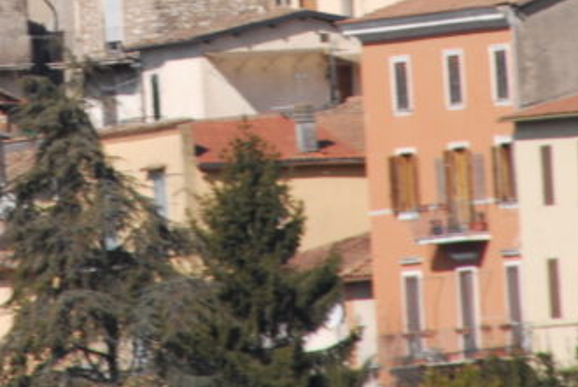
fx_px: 20176
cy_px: -158
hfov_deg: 1.6
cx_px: 126
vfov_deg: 1.1
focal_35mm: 1255
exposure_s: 1/640
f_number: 13
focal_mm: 270
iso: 320
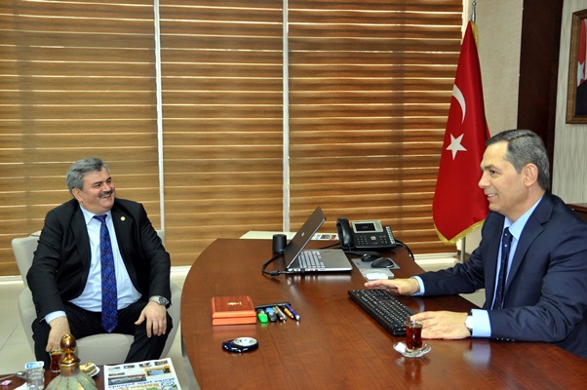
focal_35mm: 39
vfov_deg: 34.1
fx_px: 635
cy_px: 195
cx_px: 294
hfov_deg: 49.6
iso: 800
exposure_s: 1/60
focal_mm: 26
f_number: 4
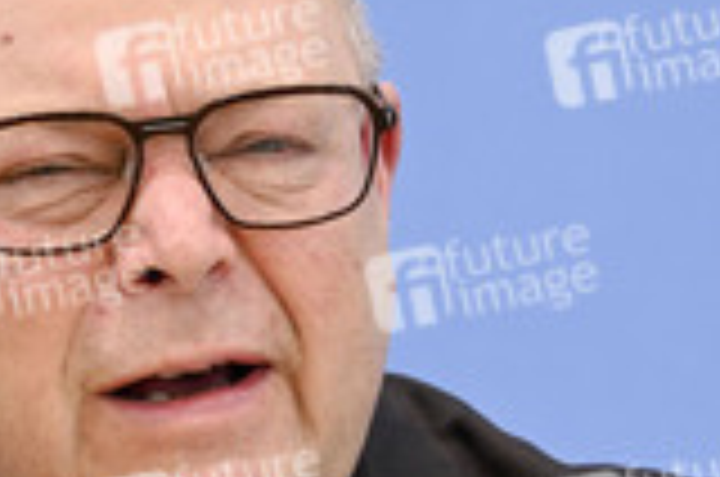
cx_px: 92
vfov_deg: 3.7
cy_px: 392
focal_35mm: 367
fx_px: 7325
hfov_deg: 5.6
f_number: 7.1
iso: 5000
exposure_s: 1/500
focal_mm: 130
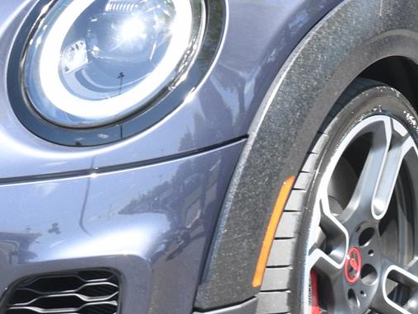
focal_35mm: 206
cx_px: 132
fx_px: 2488
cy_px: -5
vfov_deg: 7.2
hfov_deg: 9.6
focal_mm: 34
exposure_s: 1/80
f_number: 6.3
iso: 100
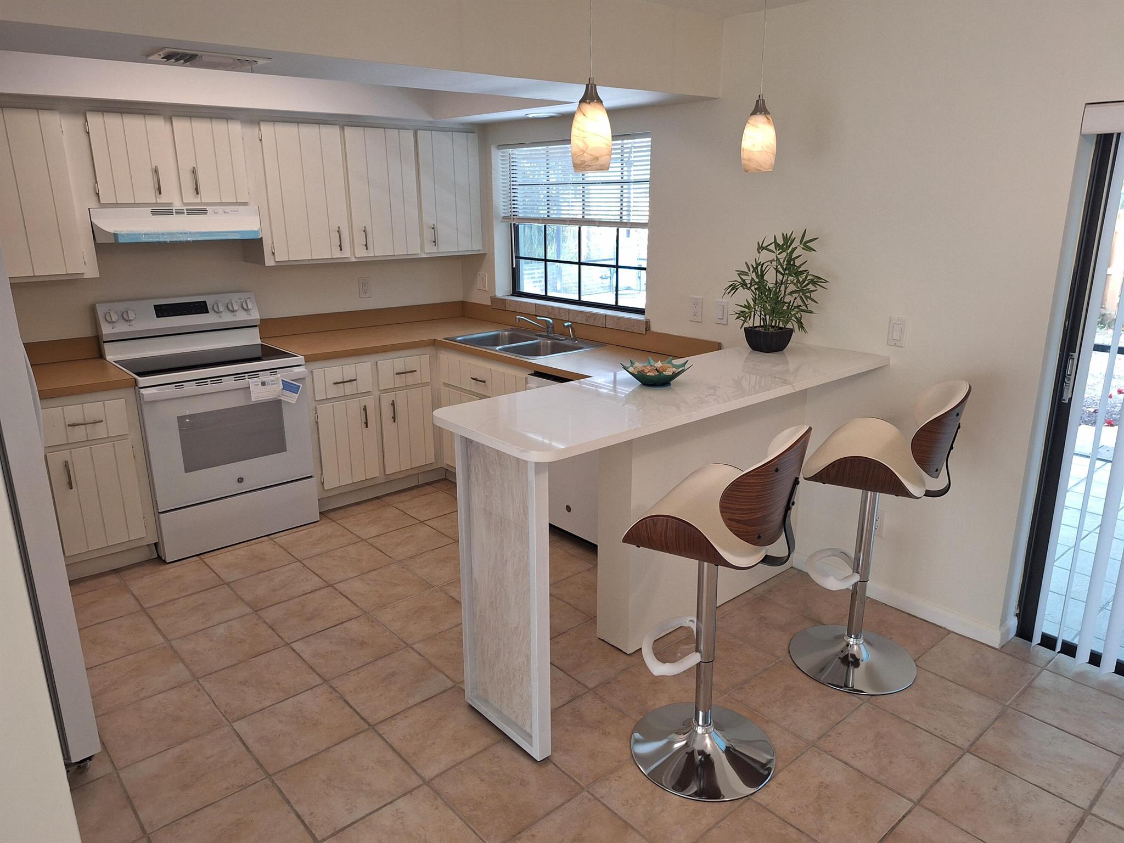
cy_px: 422
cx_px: 562
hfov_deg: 73.9
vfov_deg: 58.9
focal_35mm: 23
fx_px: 747
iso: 160
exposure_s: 1/40
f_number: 1.8
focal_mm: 5.54
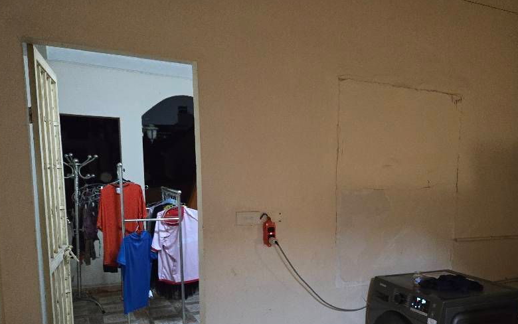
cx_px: 331
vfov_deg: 38.3
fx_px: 452
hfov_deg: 58.7
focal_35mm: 32
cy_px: 249
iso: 1600
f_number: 1.8
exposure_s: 1/50
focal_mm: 5.4
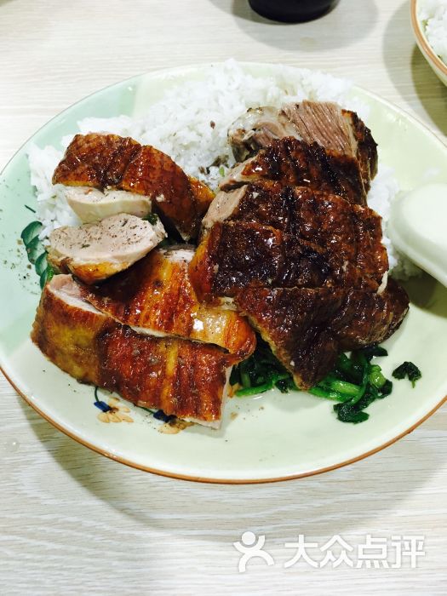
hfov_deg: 48.2
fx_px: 499
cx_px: 224
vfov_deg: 61.7
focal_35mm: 29
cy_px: 298
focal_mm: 4.15
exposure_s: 1/33
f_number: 2.2
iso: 160
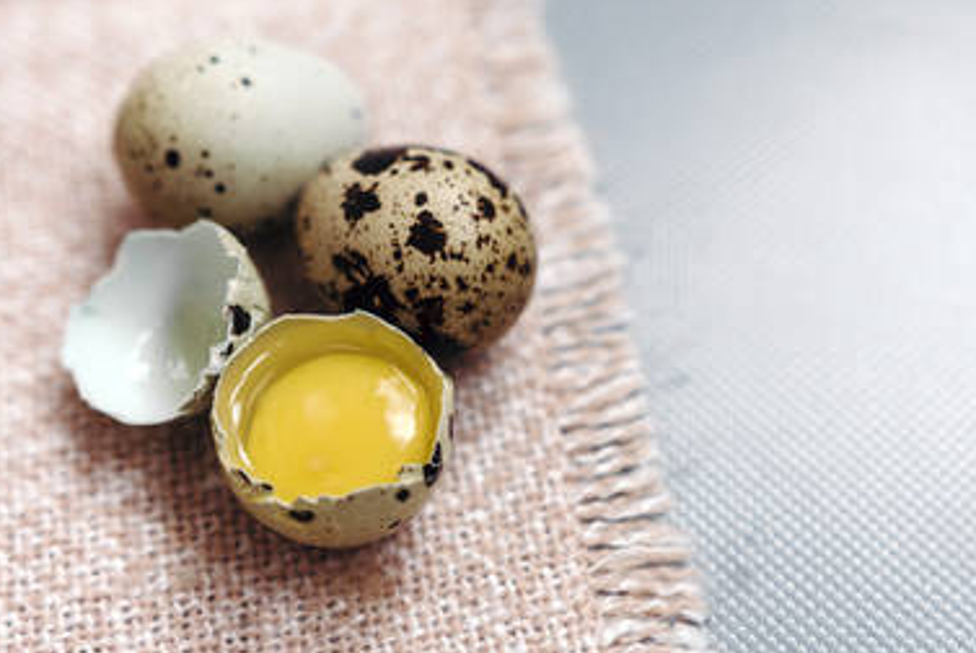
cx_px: 528
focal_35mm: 63
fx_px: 1698
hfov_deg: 32.0
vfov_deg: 21.7
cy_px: 342
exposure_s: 1/250
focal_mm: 35
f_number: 2.8
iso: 250
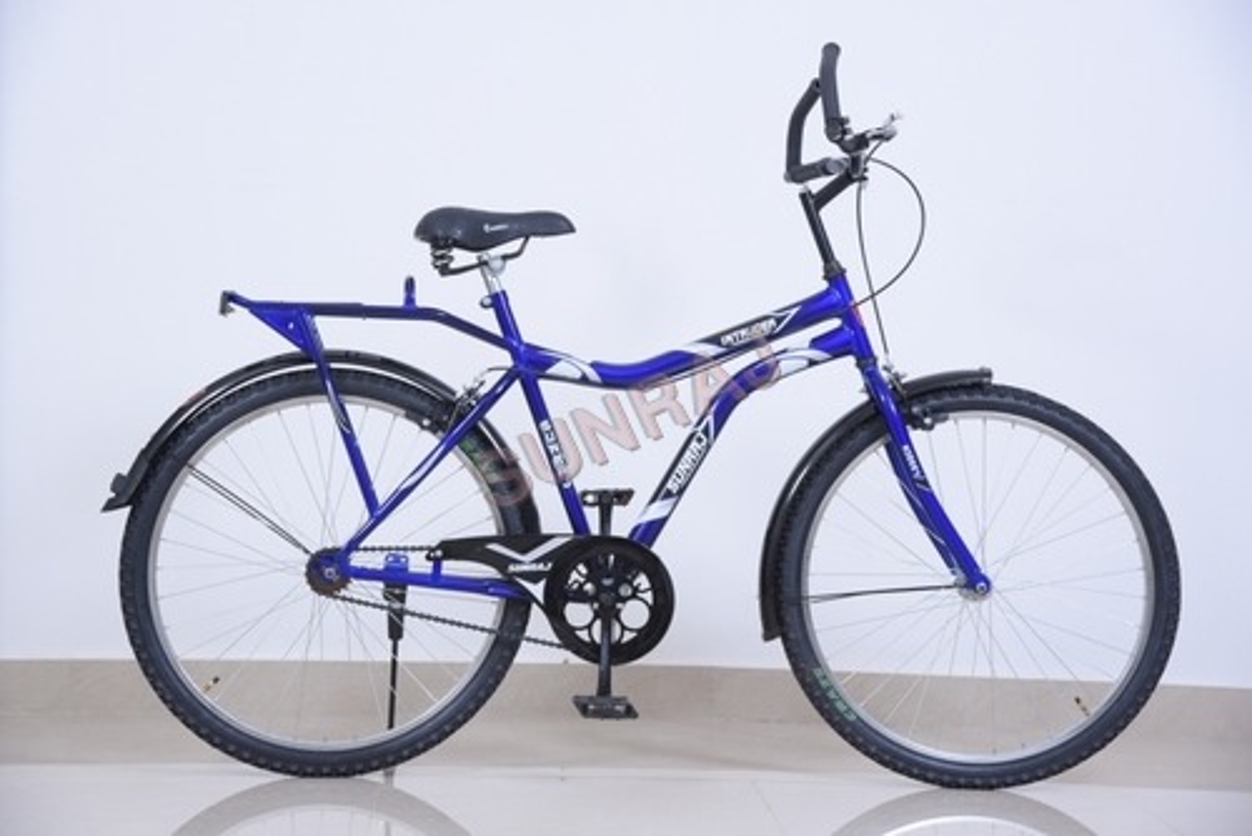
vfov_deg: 16.1
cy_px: 418
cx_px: 626
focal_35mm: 85
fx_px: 2958
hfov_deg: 23.9
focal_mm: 85
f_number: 8
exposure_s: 1/160
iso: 100
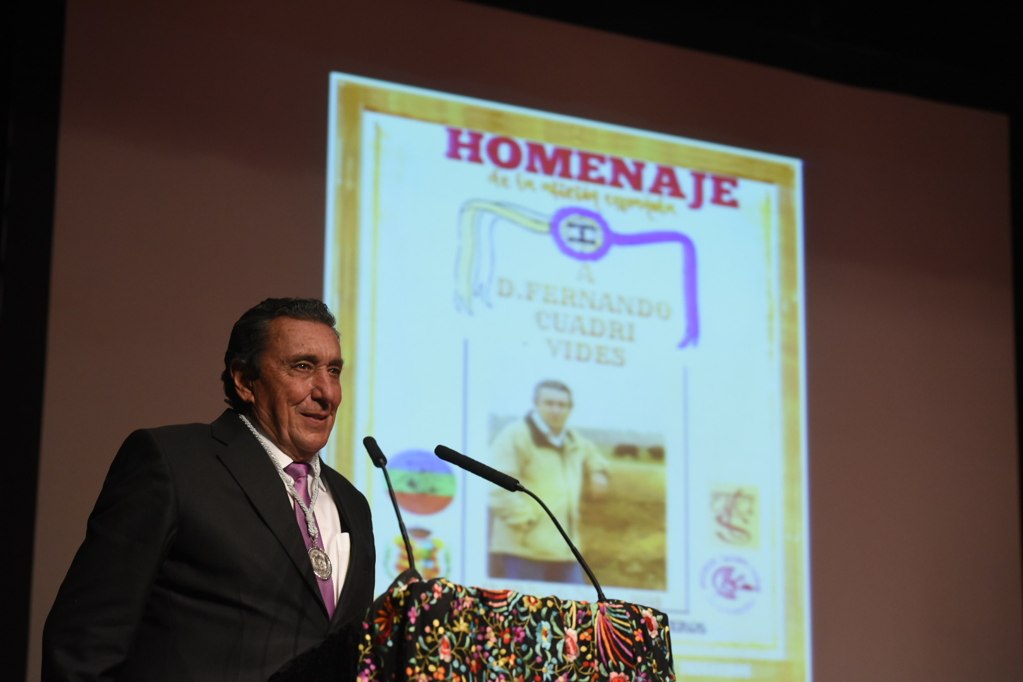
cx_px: 512
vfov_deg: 16.1
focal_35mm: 85
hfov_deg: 23.9
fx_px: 2415
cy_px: 341
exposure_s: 1/125
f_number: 4.5
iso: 2500
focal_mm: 85
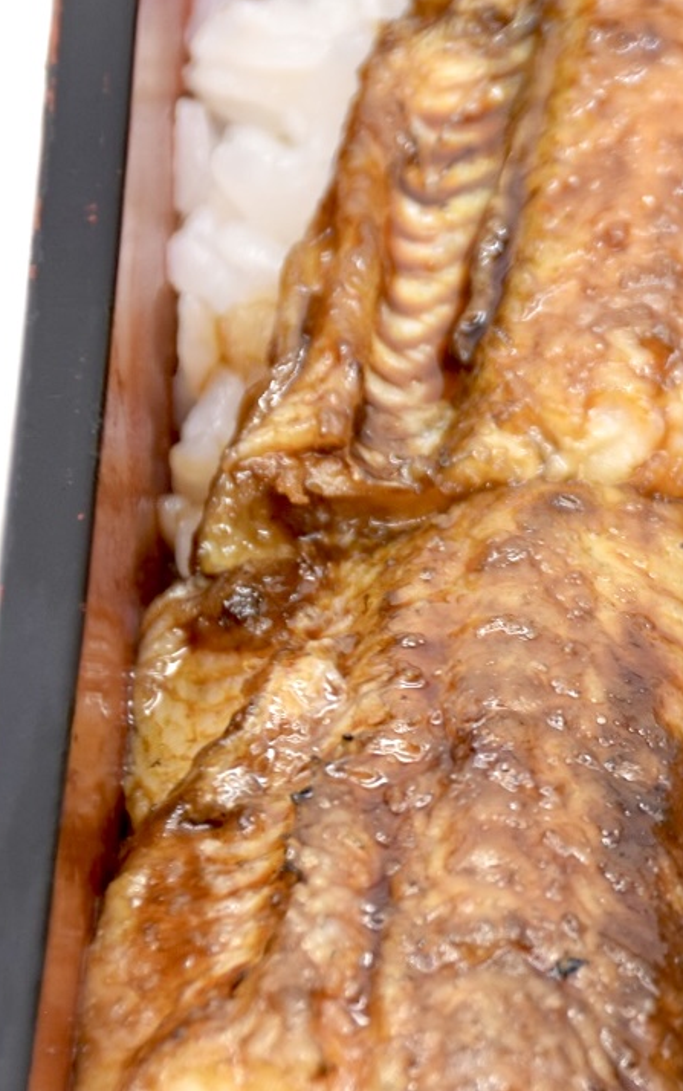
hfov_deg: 3.3
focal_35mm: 397
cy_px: 717
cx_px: 1327
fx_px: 11821
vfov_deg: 5.3
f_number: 7.1
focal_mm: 95
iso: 400
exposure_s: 1/200
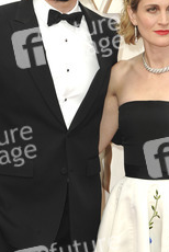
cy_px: 98
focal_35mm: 160
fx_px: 1123
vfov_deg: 12.8
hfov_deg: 8.6
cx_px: 100
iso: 1250
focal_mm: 92
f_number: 7.1
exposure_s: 1/250
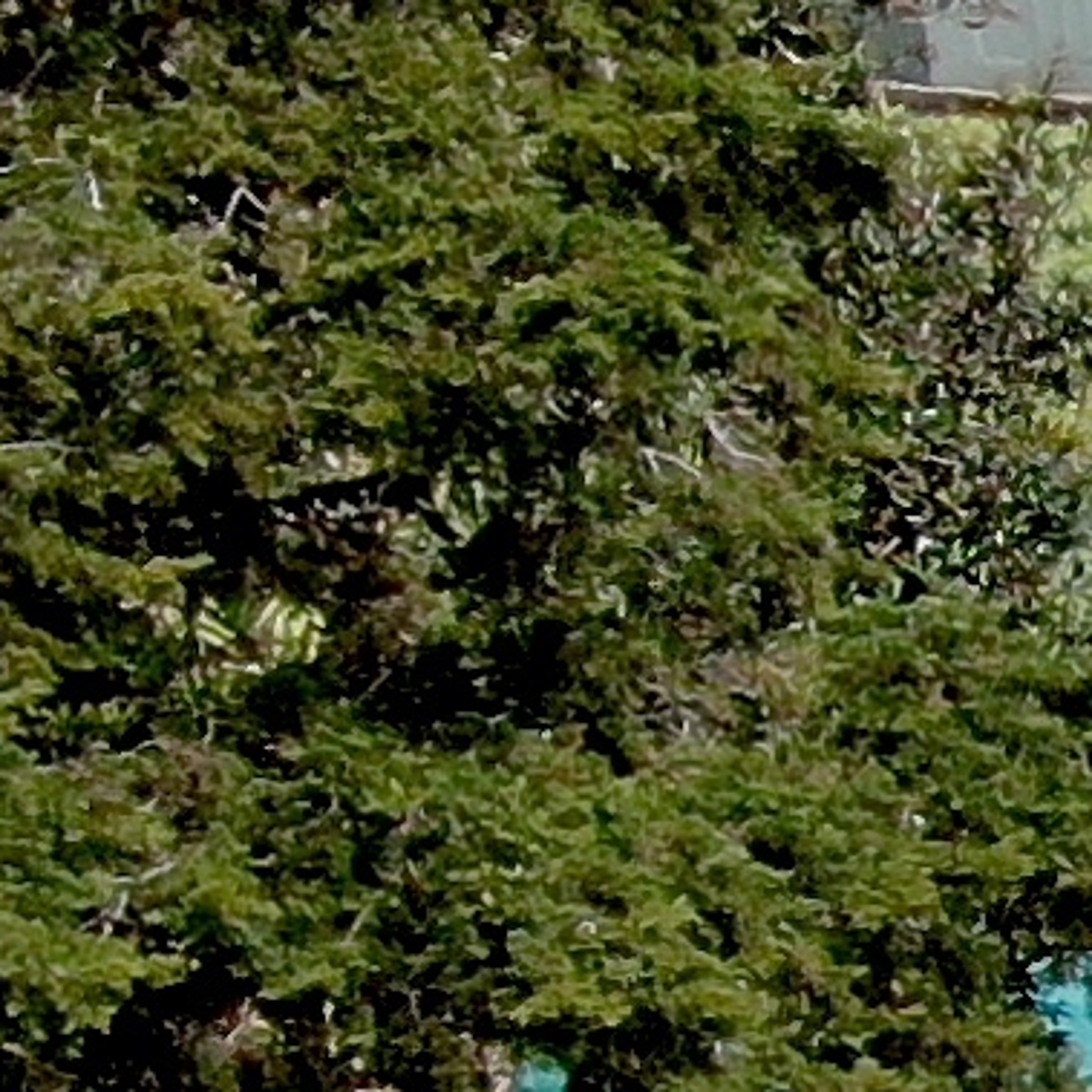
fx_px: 12313
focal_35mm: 345
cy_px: 1392
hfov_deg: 4.6
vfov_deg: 5.1
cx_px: 4475
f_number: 3.4
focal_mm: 6.35
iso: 100
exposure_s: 1/400
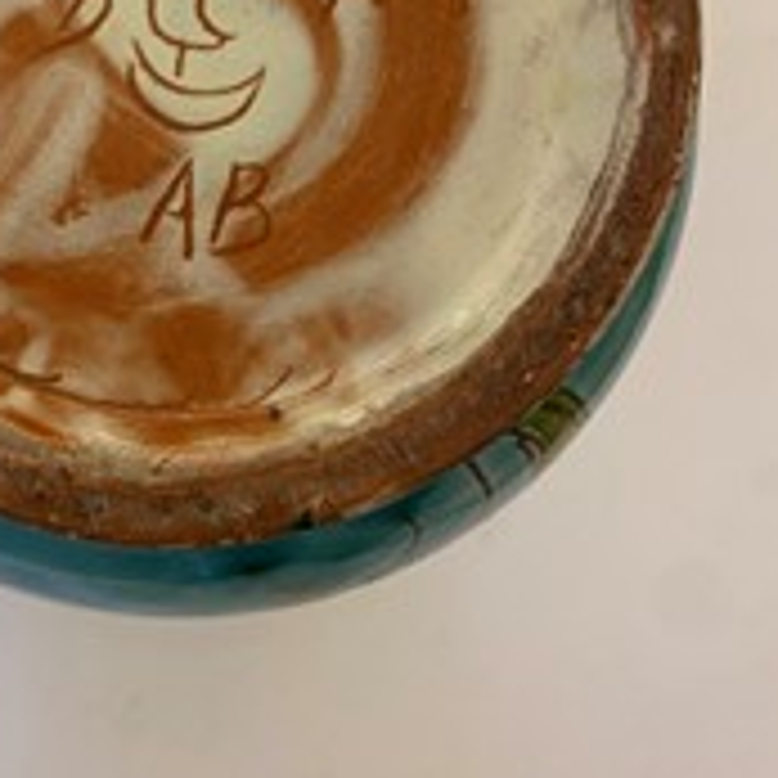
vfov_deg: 31.3
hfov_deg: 31.8
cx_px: 220
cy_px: 144
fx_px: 1348
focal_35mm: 53
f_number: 1.8
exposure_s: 1/50
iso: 100
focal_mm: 4.25
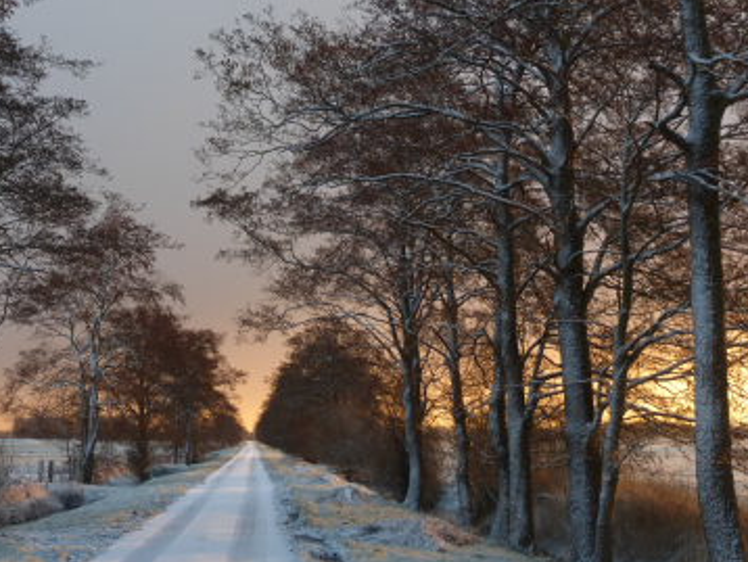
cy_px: 150
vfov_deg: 17.5
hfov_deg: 23.1
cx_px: 219
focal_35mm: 84
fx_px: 1816
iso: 100
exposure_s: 1/80
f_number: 4.2
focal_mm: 8.5
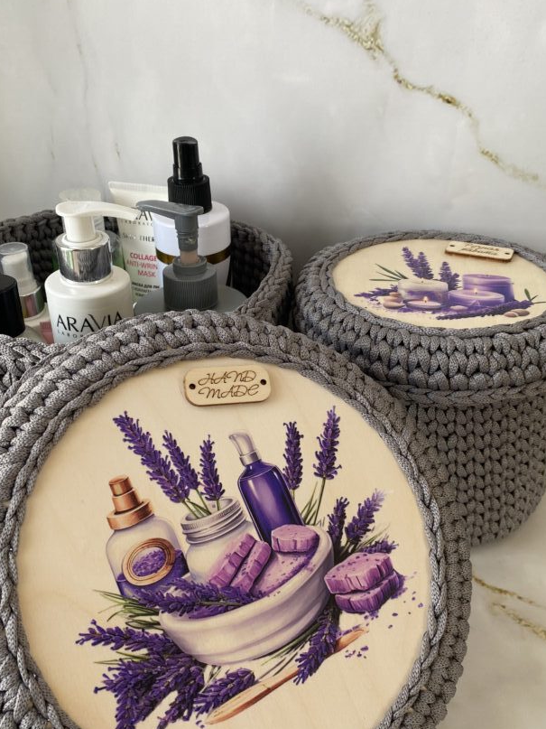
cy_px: 393
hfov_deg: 42.9
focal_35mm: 33
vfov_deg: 55.3
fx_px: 694
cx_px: 239
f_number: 1.8
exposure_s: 1/122
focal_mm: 4.25
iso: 64
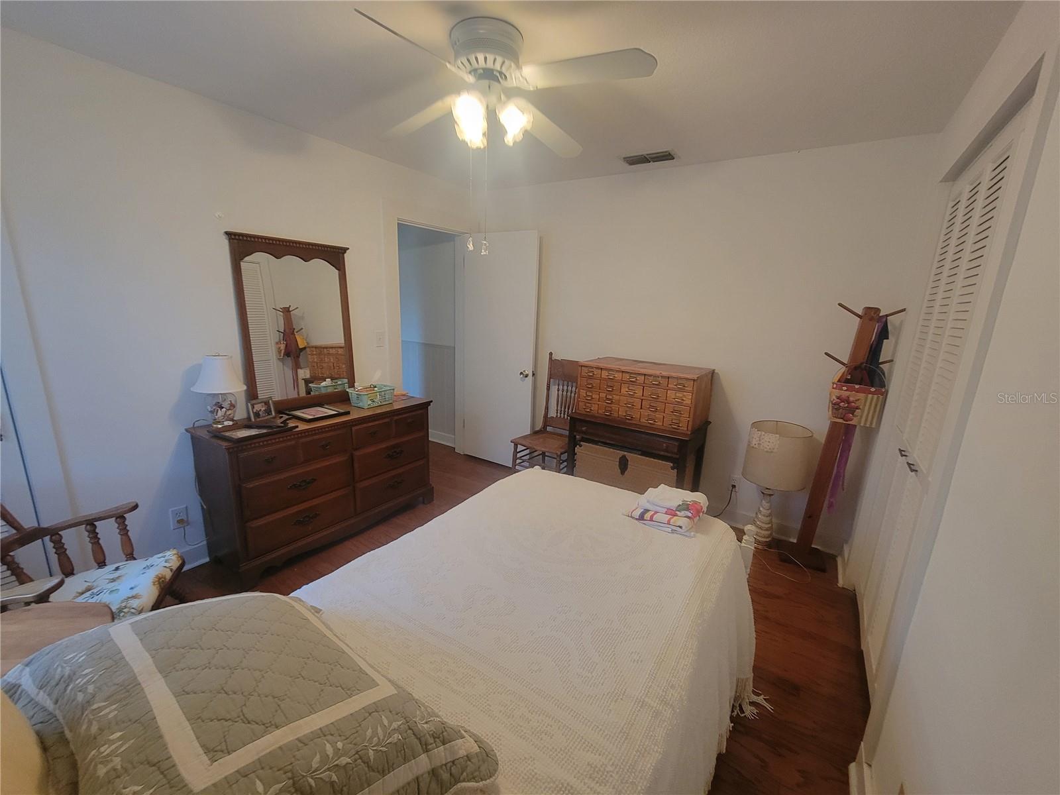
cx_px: 530
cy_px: 398
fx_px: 398
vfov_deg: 89.9
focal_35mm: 13
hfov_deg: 106.2
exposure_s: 1/30
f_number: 2.2
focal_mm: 2.2
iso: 320
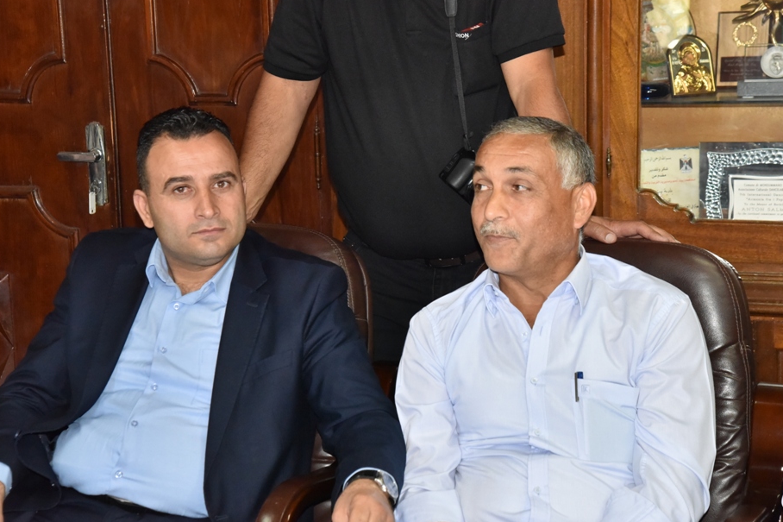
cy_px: 247
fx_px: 1914
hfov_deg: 23.1
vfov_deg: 15.5
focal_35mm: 88
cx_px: 363
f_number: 7.1
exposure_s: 1/250
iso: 3200
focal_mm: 78
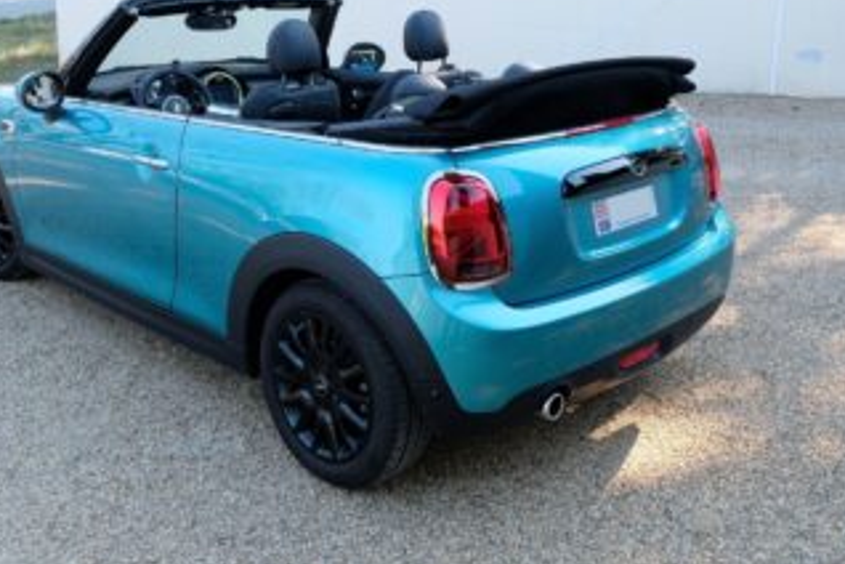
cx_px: 367
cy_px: 186
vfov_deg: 38.4
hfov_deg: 55.6
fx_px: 798
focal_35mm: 34
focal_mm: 16
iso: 800
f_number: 10
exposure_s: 1/60
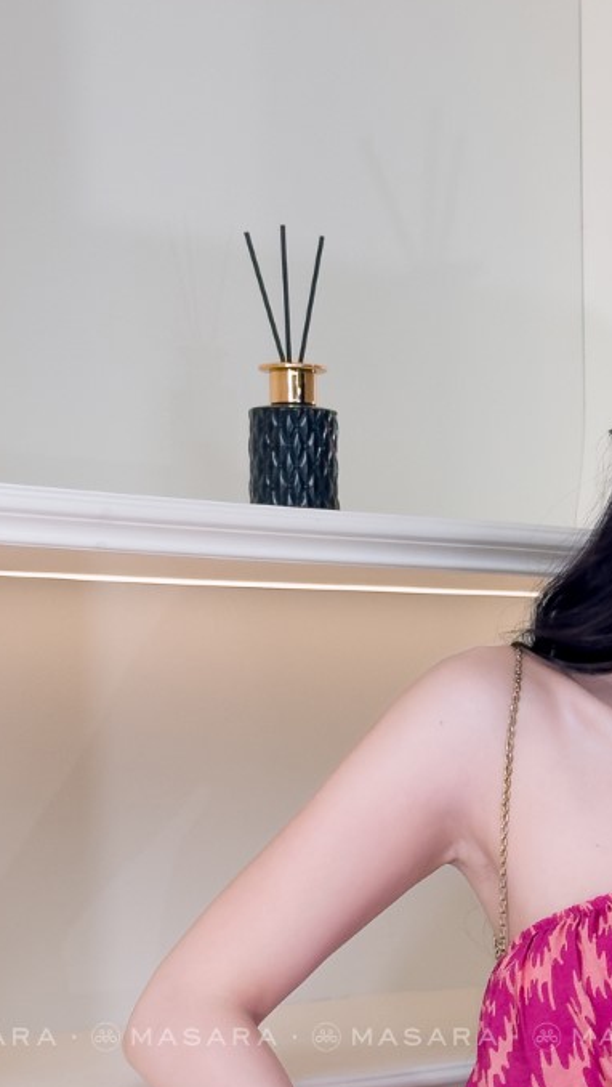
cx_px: 641
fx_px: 3198
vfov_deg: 18.9
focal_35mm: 111
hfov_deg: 10.8
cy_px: 1031
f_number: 1.8
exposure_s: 1/600
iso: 64
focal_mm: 6.86
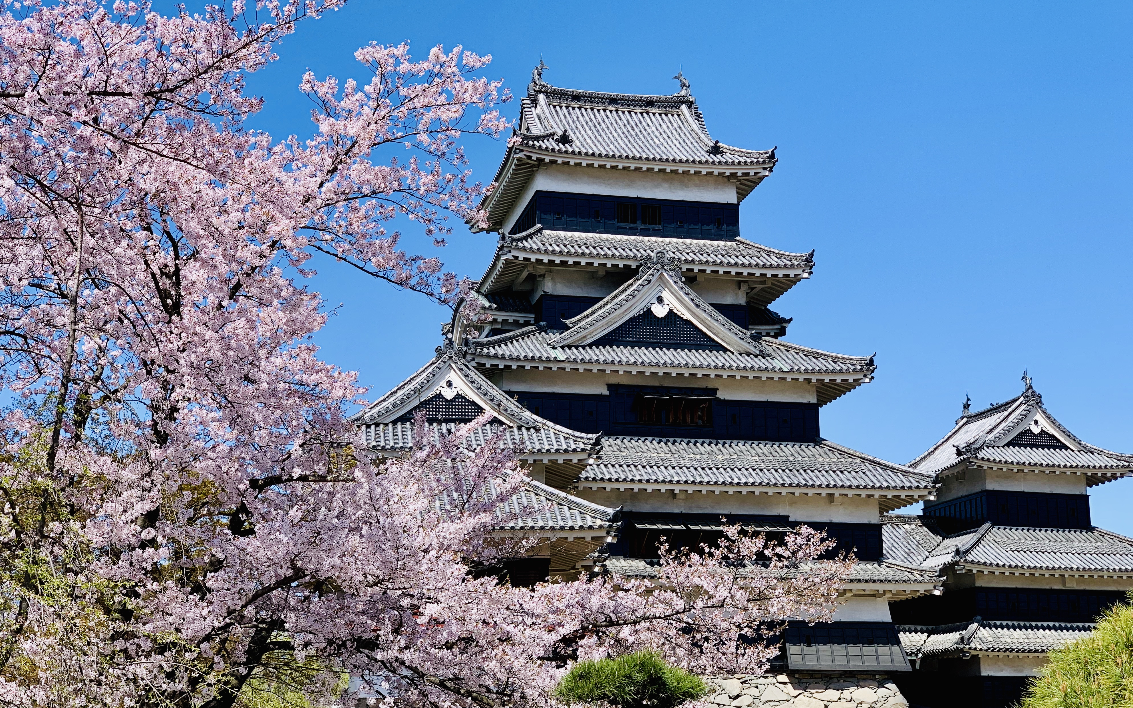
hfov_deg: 36.3
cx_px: 566
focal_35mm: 56
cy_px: 331
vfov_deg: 23.1
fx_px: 1729
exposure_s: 1/905
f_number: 2.4
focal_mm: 6
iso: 16
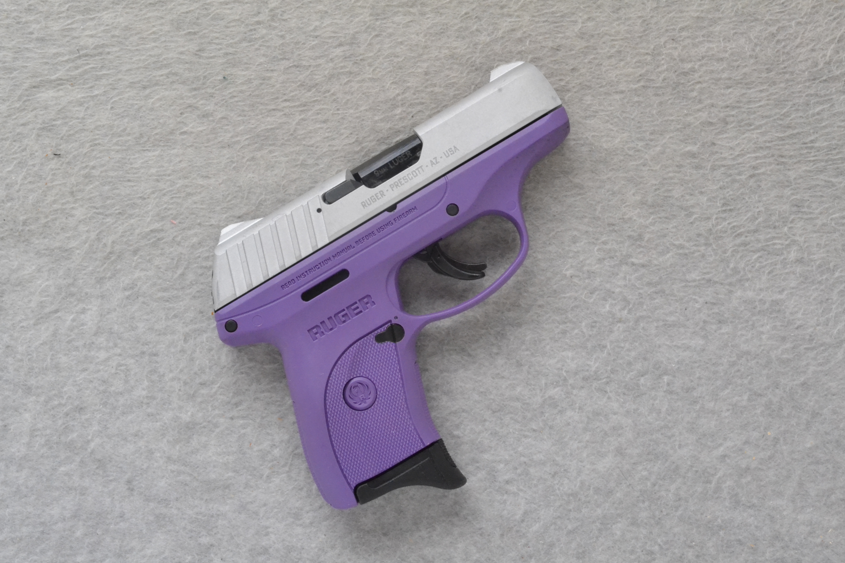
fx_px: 1608
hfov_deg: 29.4
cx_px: 418
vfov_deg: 19.9
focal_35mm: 69
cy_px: 279
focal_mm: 45
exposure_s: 1/60
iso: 3200
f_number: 20
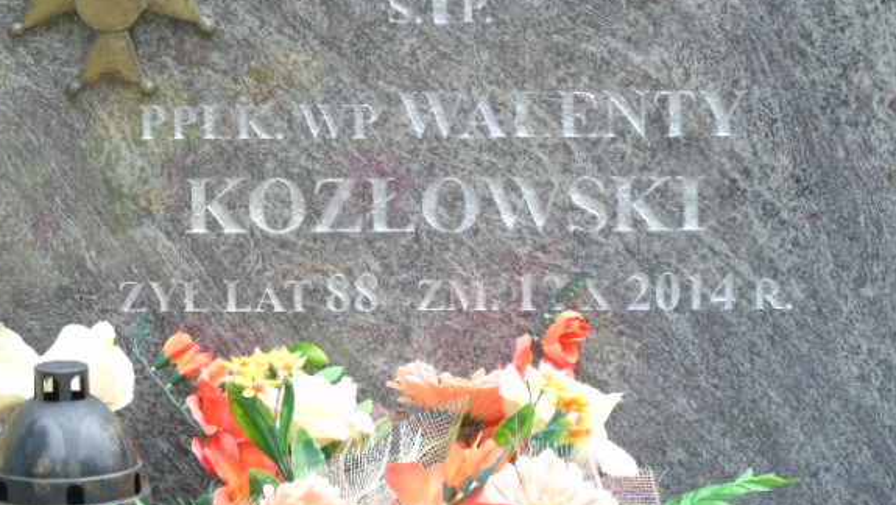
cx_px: 424
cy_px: 214
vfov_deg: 4.7
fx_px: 6108
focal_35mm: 257
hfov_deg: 8.4
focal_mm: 38
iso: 250
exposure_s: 1/125
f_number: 4.7
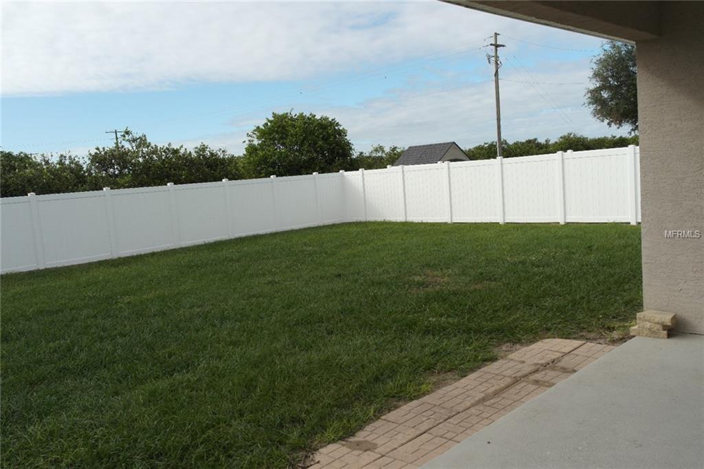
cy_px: 234
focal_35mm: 30
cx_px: 352
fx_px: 586
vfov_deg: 43.6
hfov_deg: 61.9
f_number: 6.3
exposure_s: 1/180
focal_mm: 20
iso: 100
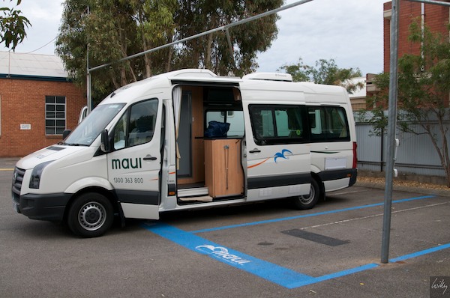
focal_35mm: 36
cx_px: 225
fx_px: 449
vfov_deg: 36.8
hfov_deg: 53.2
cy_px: 149
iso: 320
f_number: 9
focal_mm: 24
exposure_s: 1/320
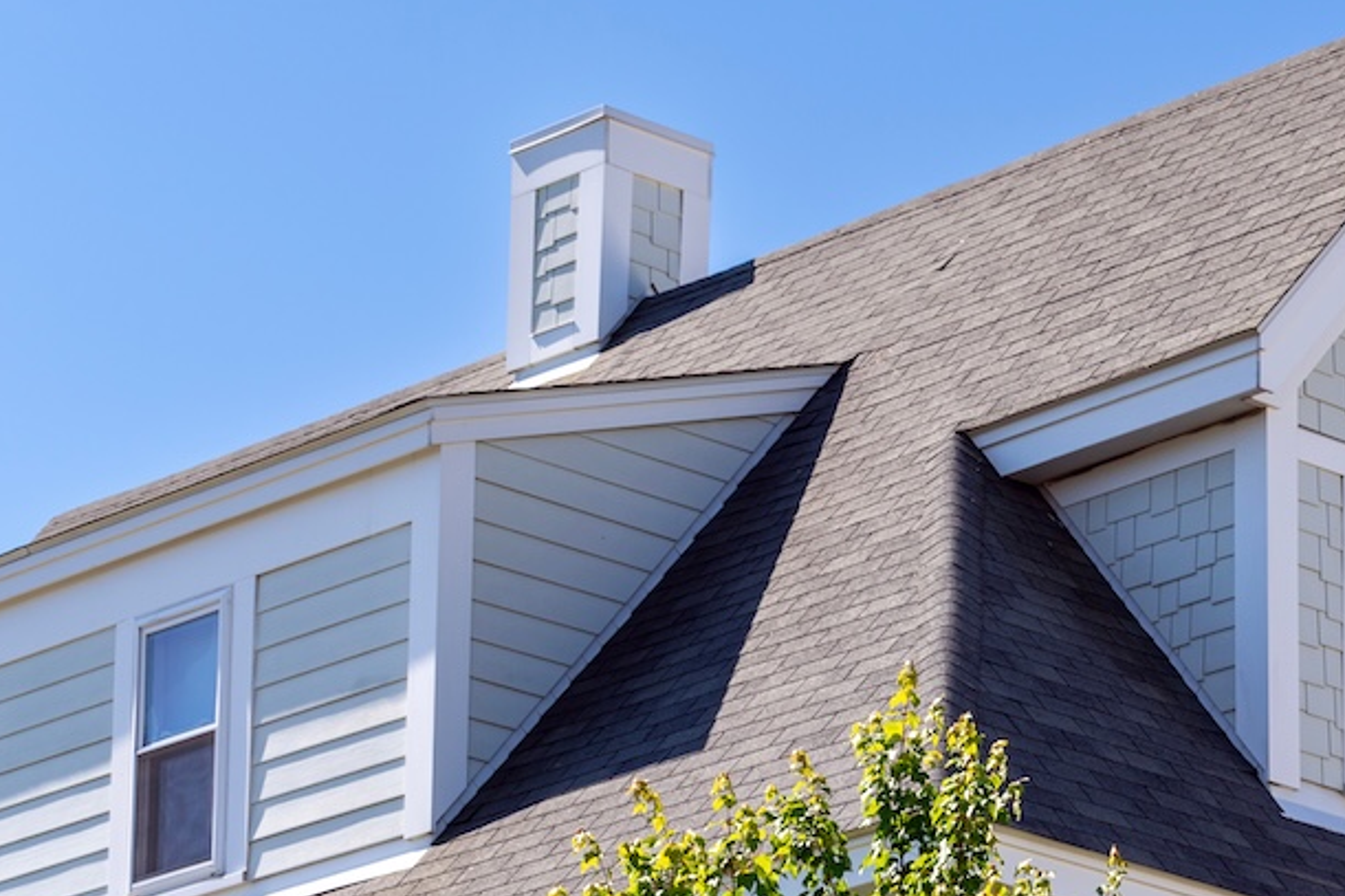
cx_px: 1057
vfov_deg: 8.5
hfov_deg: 12.6
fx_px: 6050
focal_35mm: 162
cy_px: 610
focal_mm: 55
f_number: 8
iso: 200
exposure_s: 1/500
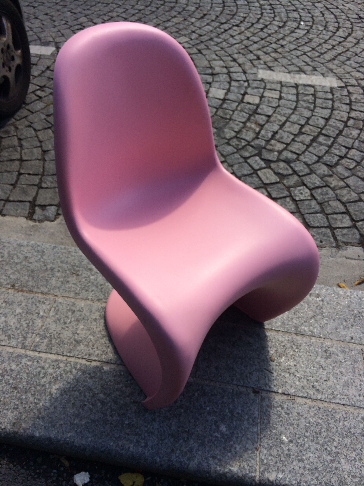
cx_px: 182
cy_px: 243
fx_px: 407
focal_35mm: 29
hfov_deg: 48.2
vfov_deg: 61.7
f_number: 2.2
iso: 32
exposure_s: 1/1080
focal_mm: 4.15
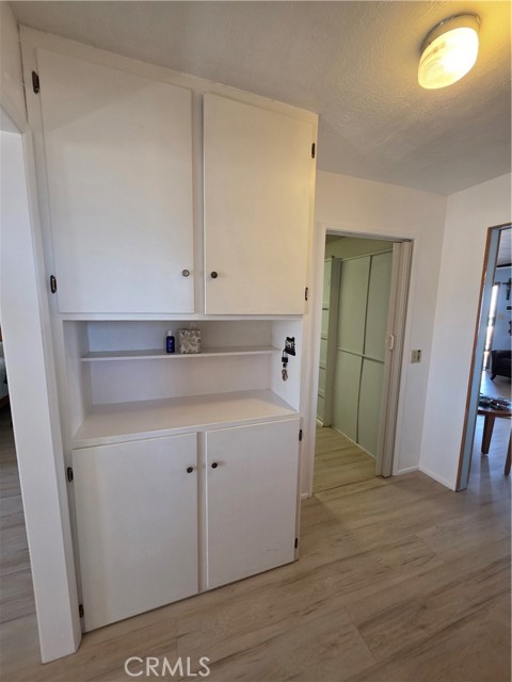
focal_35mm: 13
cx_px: 256
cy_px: 341
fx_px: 256
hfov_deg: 89.9
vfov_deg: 106.2
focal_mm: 2.2
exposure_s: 1/120
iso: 250
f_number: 1.9
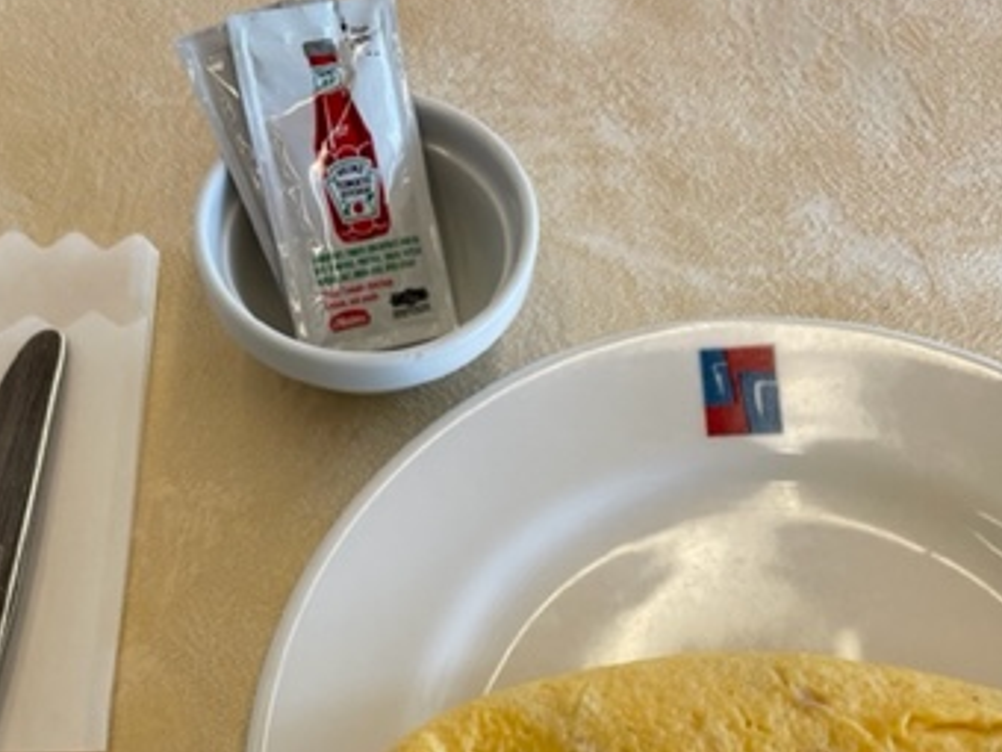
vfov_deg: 28.6
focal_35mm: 49
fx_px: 1418
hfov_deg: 38.9
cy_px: 661
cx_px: 445
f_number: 1.6
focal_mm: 4.2
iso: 32
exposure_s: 1/121
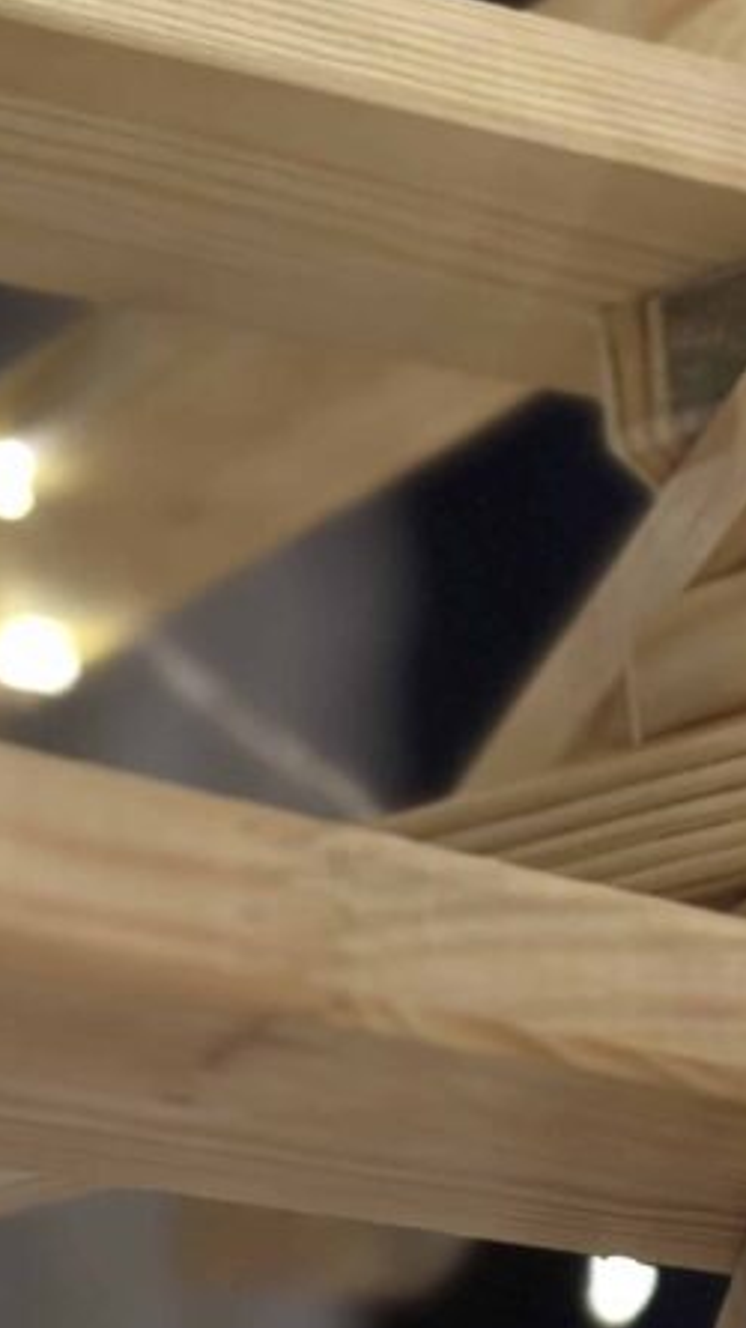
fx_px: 3309
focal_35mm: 94
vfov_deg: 22.7
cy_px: 755
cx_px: 743
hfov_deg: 12.7
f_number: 1.78
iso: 640
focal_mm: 6.86
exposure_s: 1/25
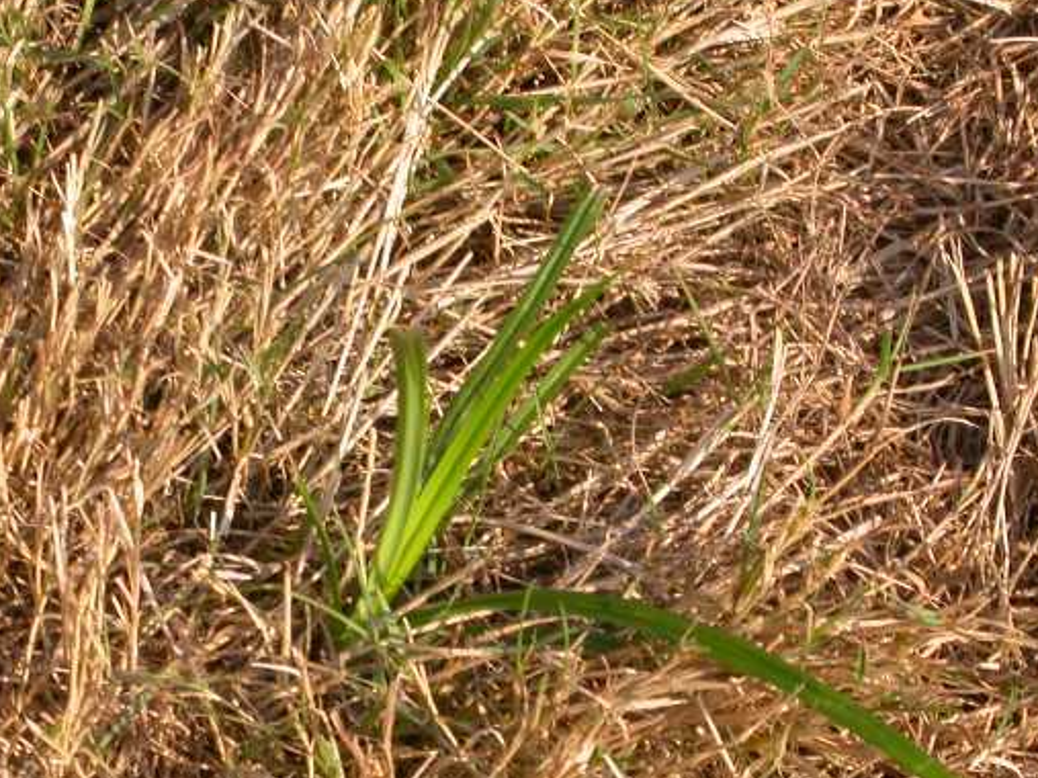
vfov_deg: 6.6
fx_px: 6715
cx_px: 340
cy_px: 586
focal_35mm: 224
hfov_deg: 8.8
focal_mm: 29.5
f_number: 7.8
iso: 100
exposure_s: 1/176
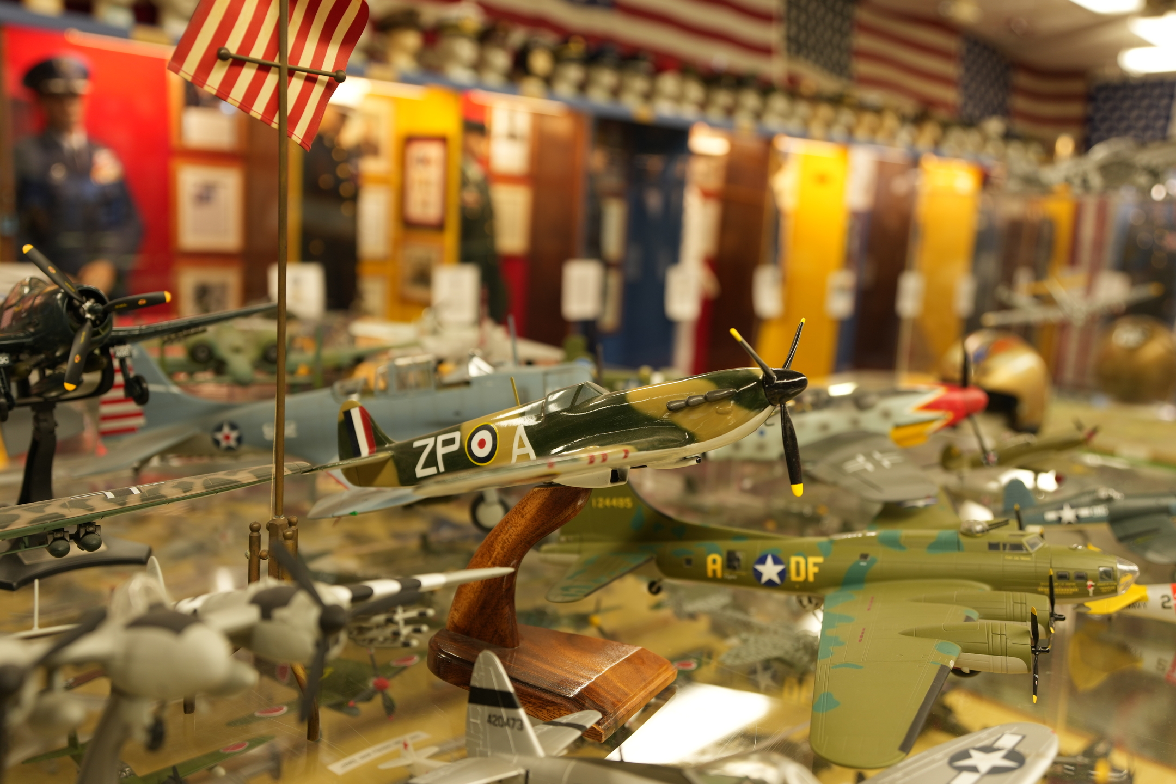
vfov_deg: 37.9
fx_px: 1143
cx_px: 588
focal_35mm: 35
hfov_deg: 54.4
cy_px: 392
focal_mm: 35
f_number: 2.8
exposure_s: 1/40
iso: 250
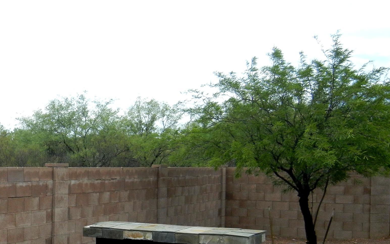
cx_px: 18
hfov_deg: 31.0
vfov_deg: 20.7
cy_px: 191
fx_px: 659
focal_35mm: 62
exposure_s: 1/474
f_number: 7
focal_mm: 5.4
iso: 230
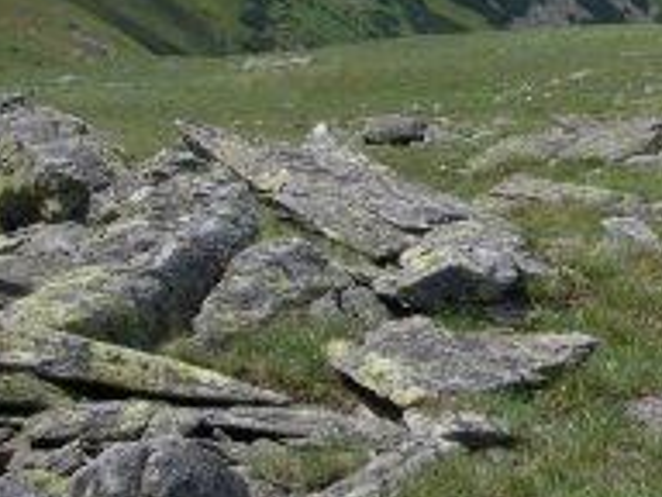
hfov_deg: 15.5
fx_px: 2295
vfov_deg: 12.0
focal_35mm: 120
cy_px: -148
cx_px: 896
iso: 100
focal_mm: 7.5
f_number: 6.8
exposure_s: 1/358
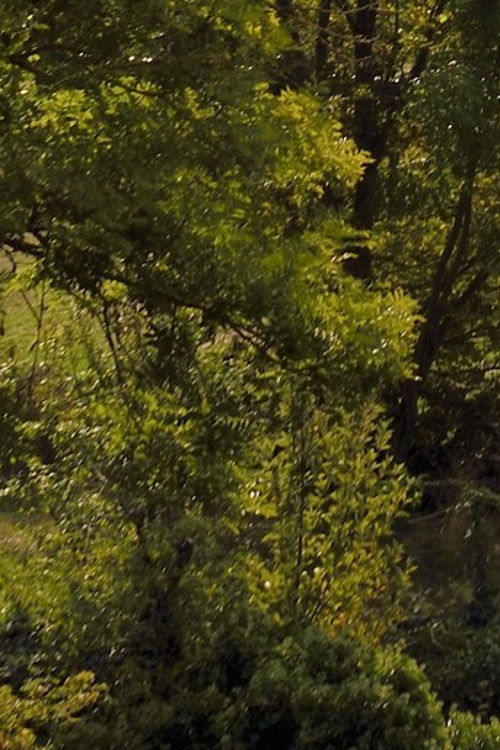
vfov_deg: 6.1
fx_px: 6807
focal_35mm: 327
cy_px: -783
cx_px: 978
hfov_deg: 4.2
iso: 200
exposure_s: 1/250
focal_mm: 70
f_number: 14
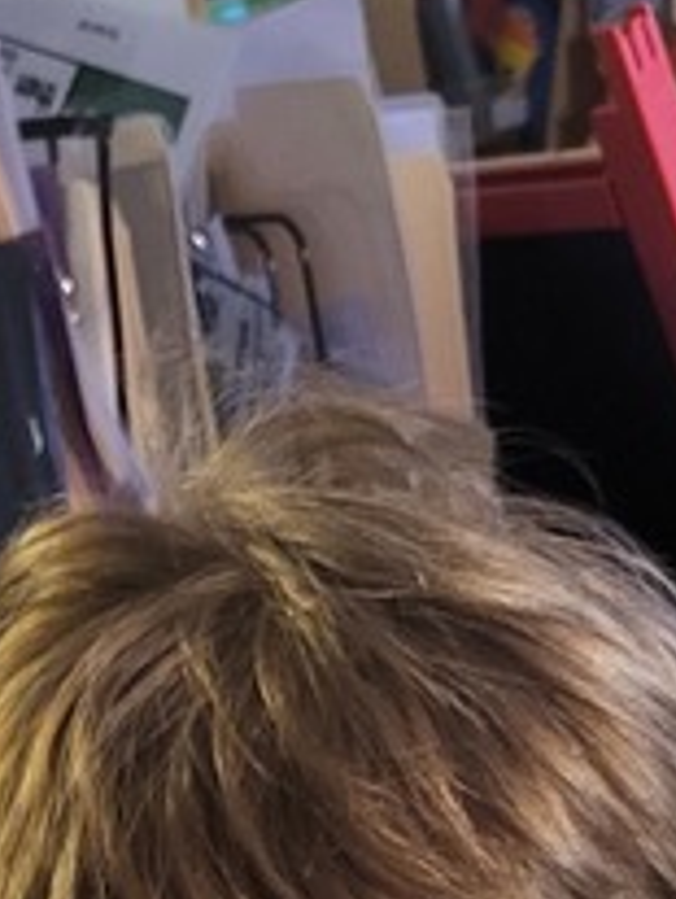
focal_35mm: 129
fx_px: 3352
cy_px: 1920
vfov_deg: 12.9
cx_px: 70
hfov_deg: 11.4
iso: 500
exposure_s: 1/40
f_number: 1.8
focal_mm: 5.4
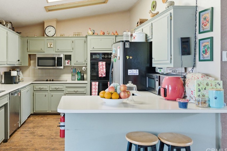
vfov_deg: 44.8
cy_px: 63
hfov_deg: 63.2
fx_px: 183
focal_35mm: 29
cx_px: 94
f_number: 3.5
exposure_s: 1/800
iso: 6400
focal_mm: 24
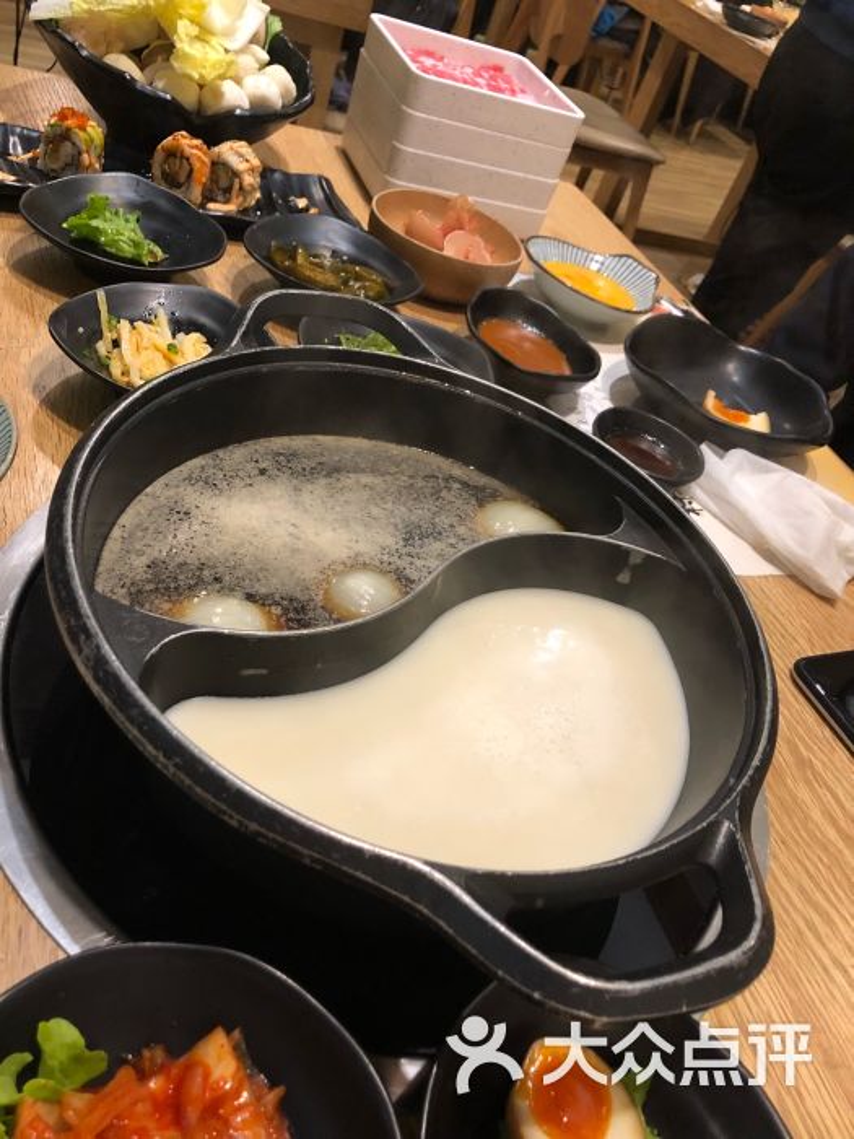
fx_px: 921
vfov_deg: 63.4
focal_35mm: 28
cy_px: 570
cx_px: 427
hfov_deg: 49.7
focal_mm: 4
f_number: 1.8
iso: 100
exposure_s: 1/17
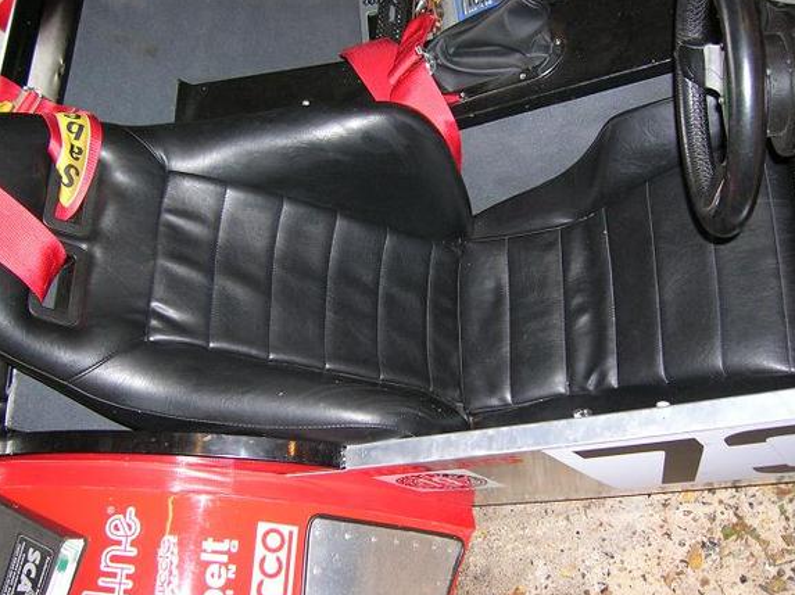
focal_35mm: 38
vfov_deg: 37.7
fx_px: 872
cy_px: 296
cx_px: 376
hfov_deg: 49.0
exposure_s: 1/60.1
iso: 111
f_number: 2.9
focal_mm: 5.7
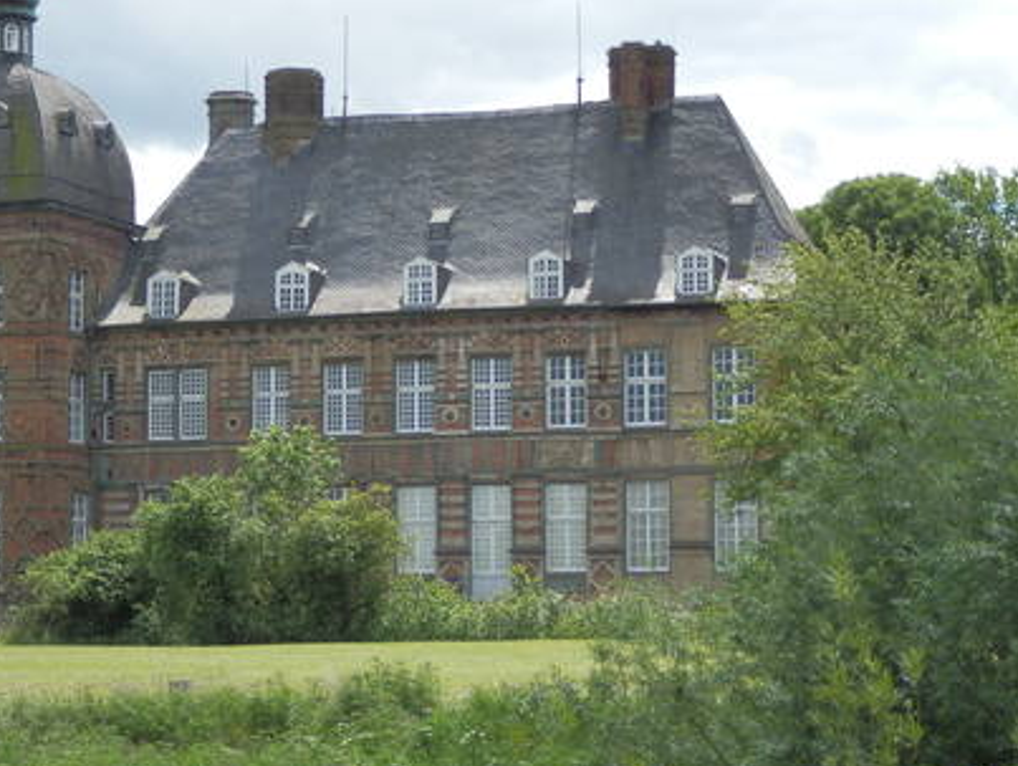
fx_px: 2826
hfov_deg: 20.4
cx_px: 414
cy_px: 377
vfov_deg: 15.4
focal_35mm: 96
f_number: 4.5
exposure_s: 1/400
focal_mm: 13.1
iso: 80
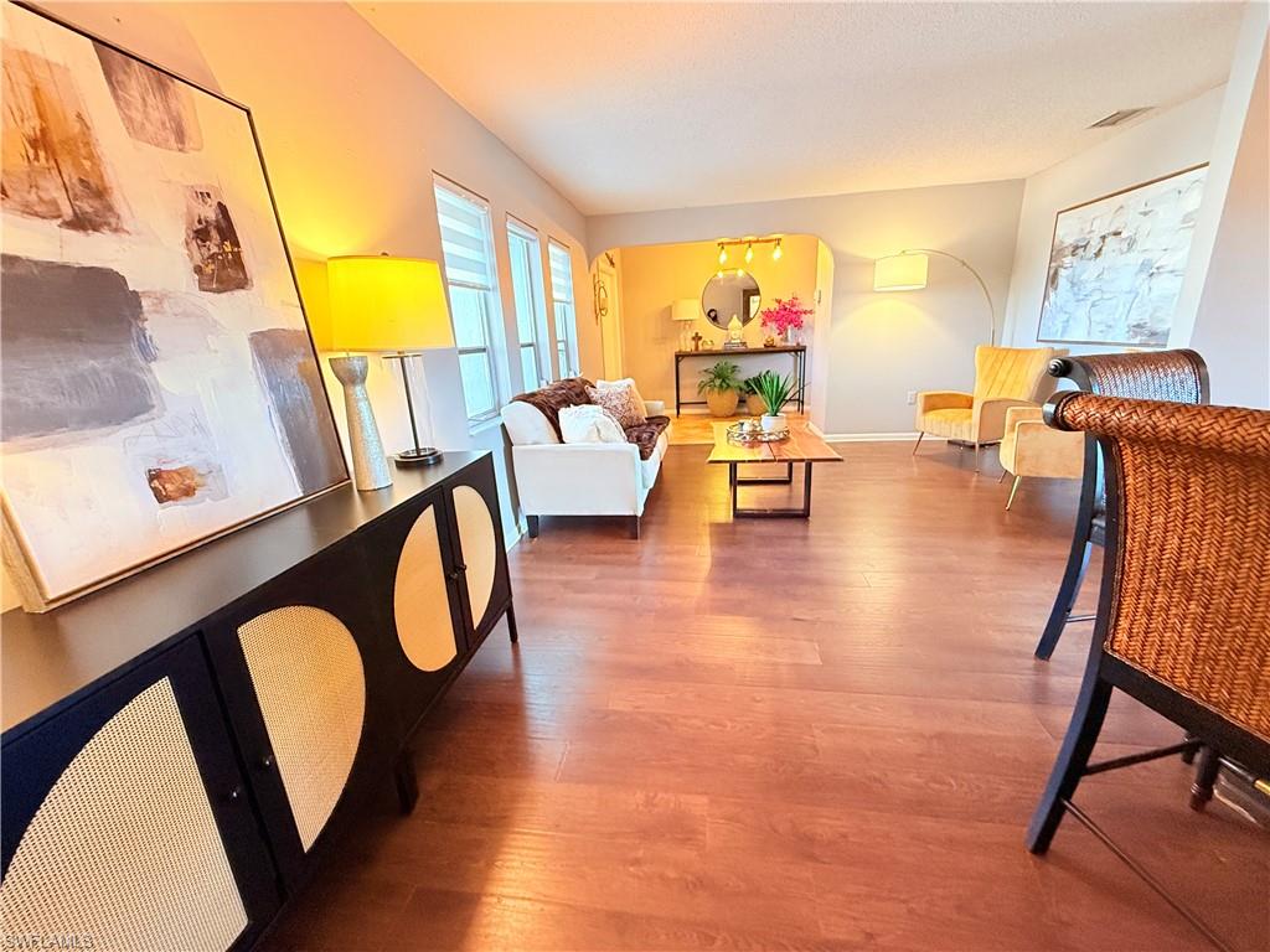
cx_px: 635
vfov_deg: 85.7
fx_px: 514
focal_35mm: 14
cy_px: 476
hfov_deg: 102.1
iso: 400
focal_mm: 2.22
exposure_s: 1/60
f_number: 2.2
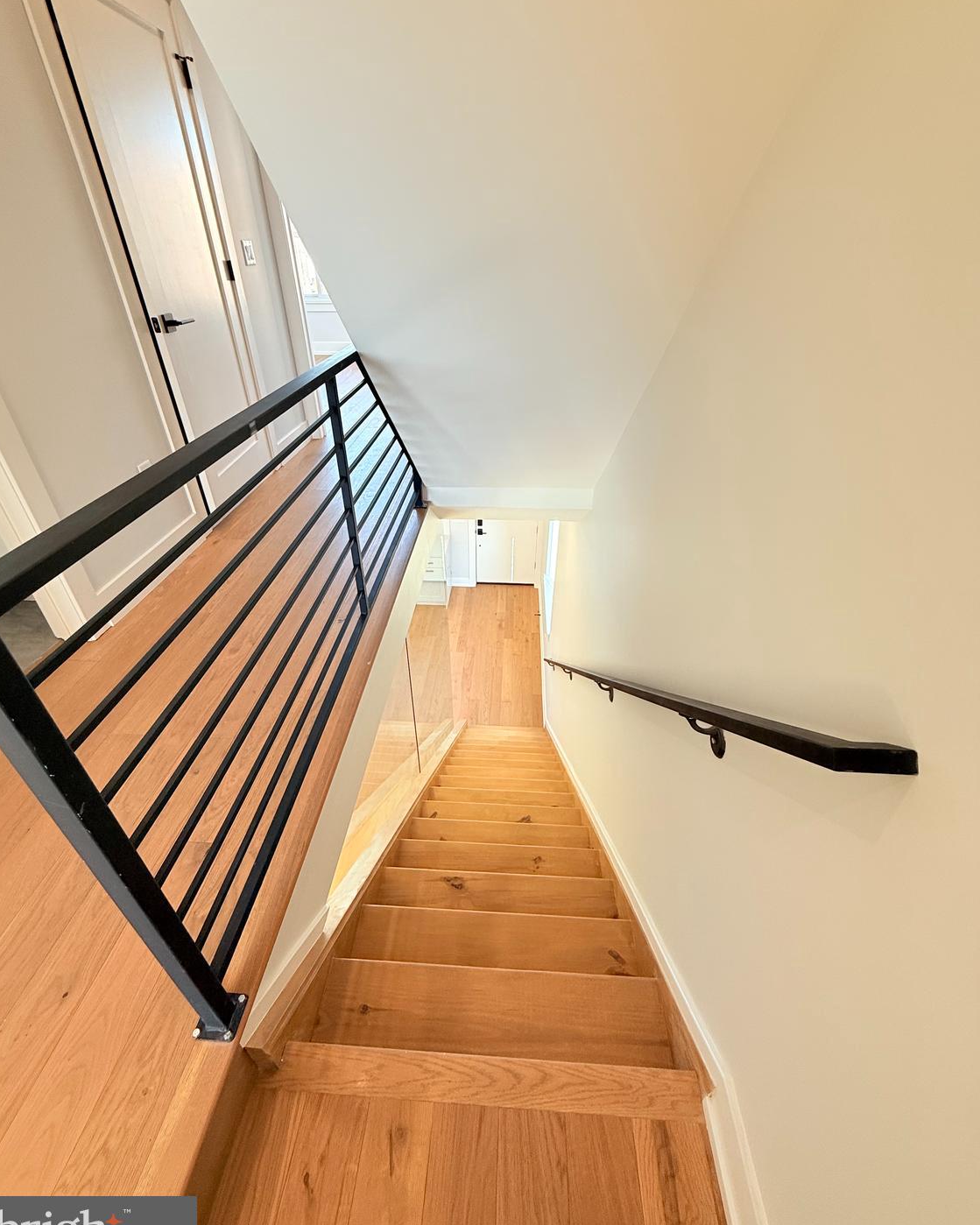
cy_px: 595
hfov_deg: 84.0
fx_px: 544
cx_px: 483
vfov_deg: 96.8
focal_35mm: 15
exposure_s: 1/120
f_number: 2.2
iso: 100
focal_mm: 2.22
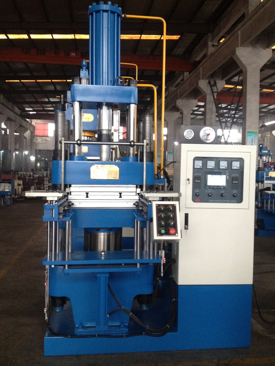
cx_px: 138
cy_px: 183
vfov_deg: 52.6
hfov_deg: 40.7
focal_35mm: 35
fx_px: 371
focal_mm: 4.28
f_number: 2.4
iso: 320
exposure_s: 1/20
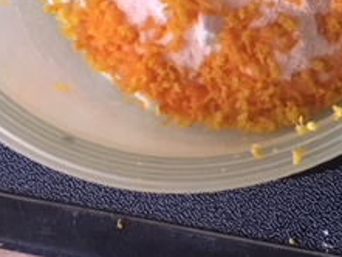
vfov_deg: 16.4
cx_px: 365
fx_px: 830
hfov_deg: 22.1
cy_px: -96
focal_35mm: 84
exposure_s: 1/15
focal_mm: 4.15
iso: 400
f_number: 2.2
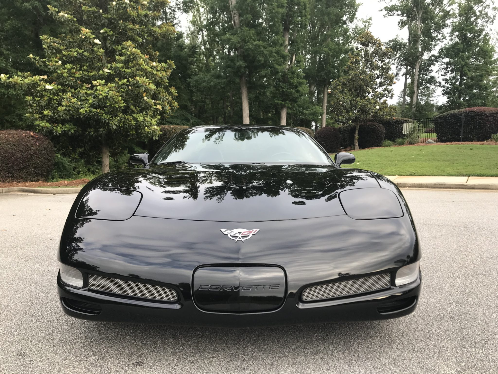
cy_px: 187
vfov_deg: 49.7
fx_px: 403
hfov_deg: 63.4
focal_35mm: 28
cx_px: 249
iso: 20
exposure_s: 1/128
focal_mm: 3.99
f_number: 1.8
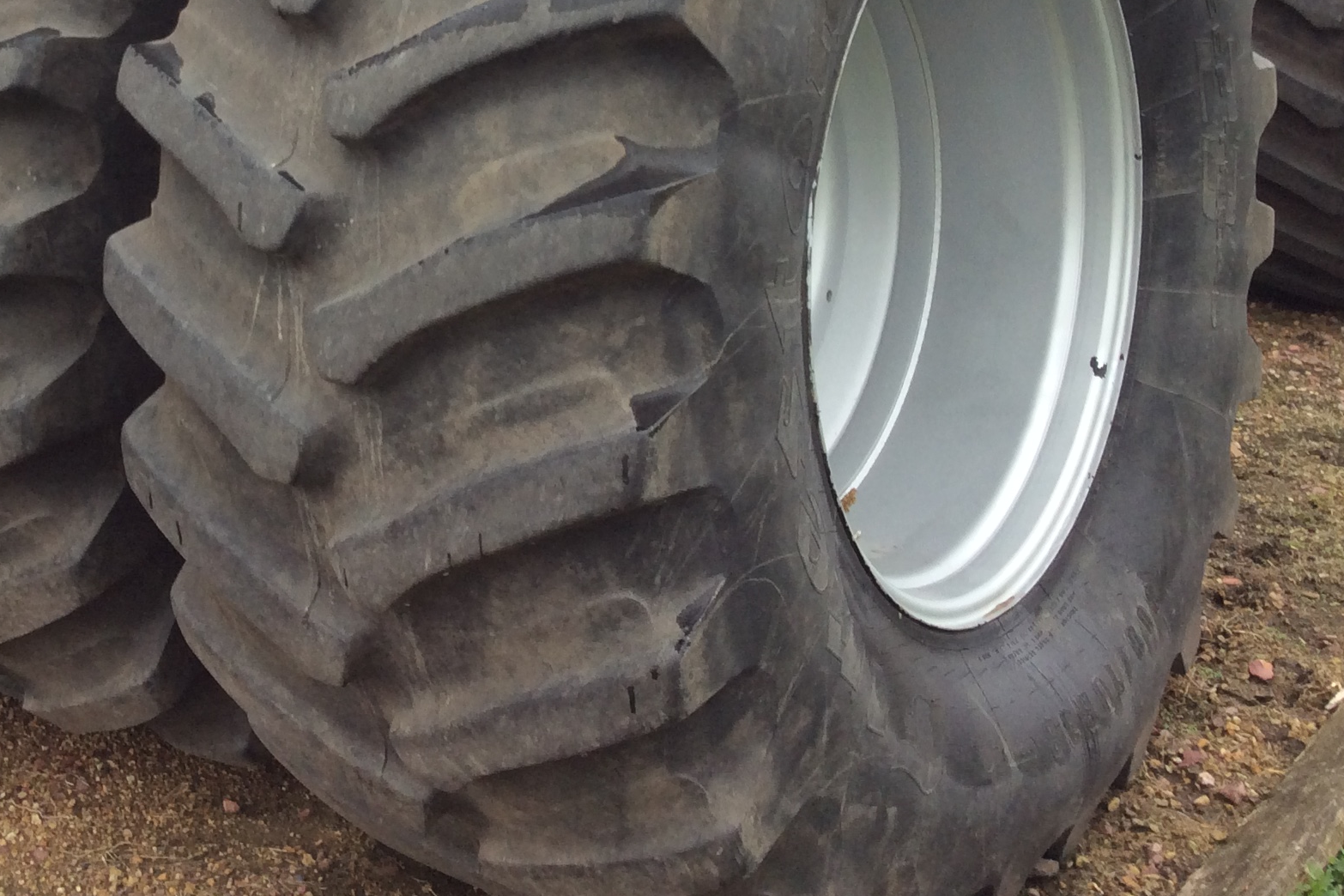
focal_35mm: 55
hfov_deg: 35.5
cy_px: 69
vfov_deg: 23.9
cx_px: 360
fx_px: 2053
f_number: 2.4
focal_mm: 3.3
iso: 32
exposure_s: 1/207
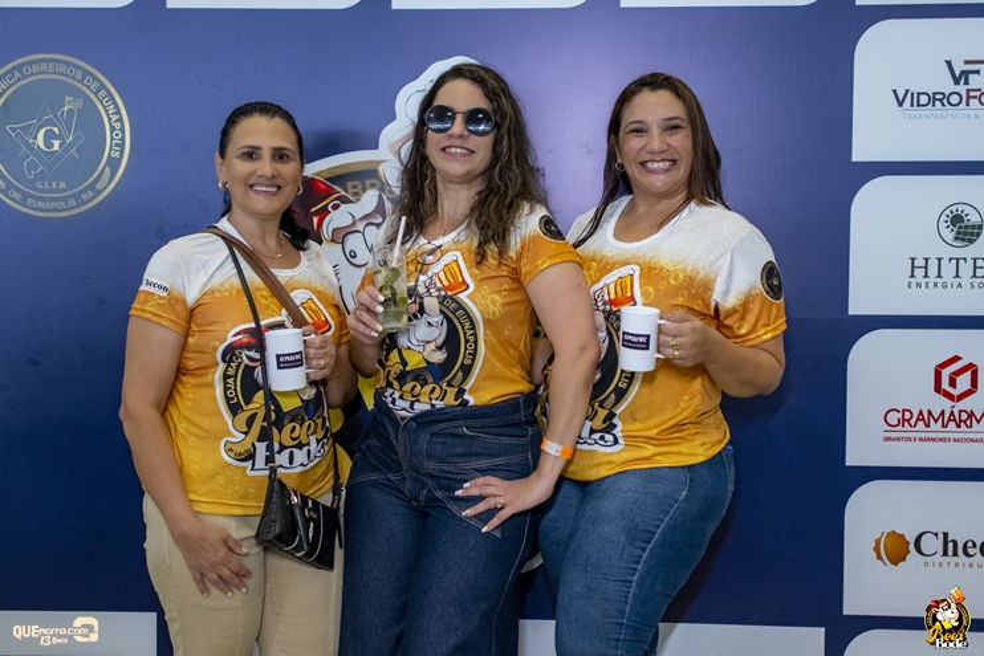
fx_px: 1435
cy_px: 328
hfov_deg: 37.8
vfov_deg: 25.8
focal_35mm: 52
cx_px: 492
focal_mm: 35
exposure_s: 1/800
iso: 2000
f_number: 2.5
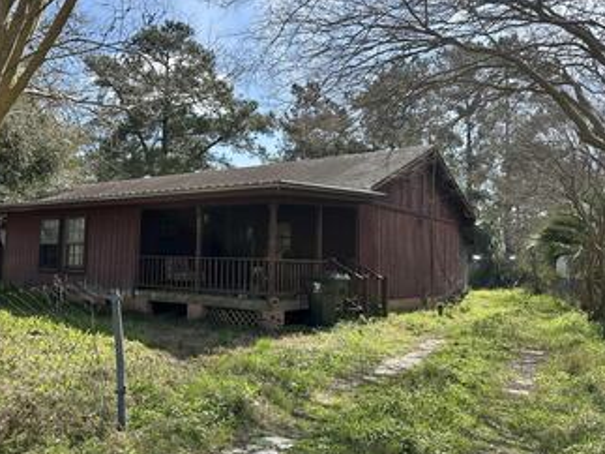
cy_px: 219
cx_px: 238
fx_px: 524
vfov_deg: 46.8
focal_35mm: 30
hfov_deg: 59.4
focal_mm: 6.86
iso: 80
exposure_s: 1/2353
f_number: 1.78
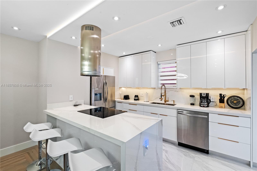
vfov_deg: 77.3
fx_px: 107
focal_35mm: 15
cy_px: 86
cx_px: 128
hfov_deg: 100.4
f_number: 7.1
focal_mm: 10
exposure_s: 1/60
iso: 1600
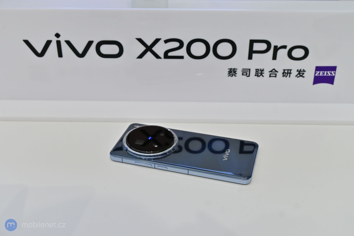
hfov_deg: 46.4
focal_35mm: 42
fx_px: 413
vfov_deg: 31.9
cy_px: 118
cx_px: 177
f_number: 6.3
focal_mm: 28
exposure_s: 1/160
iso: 320
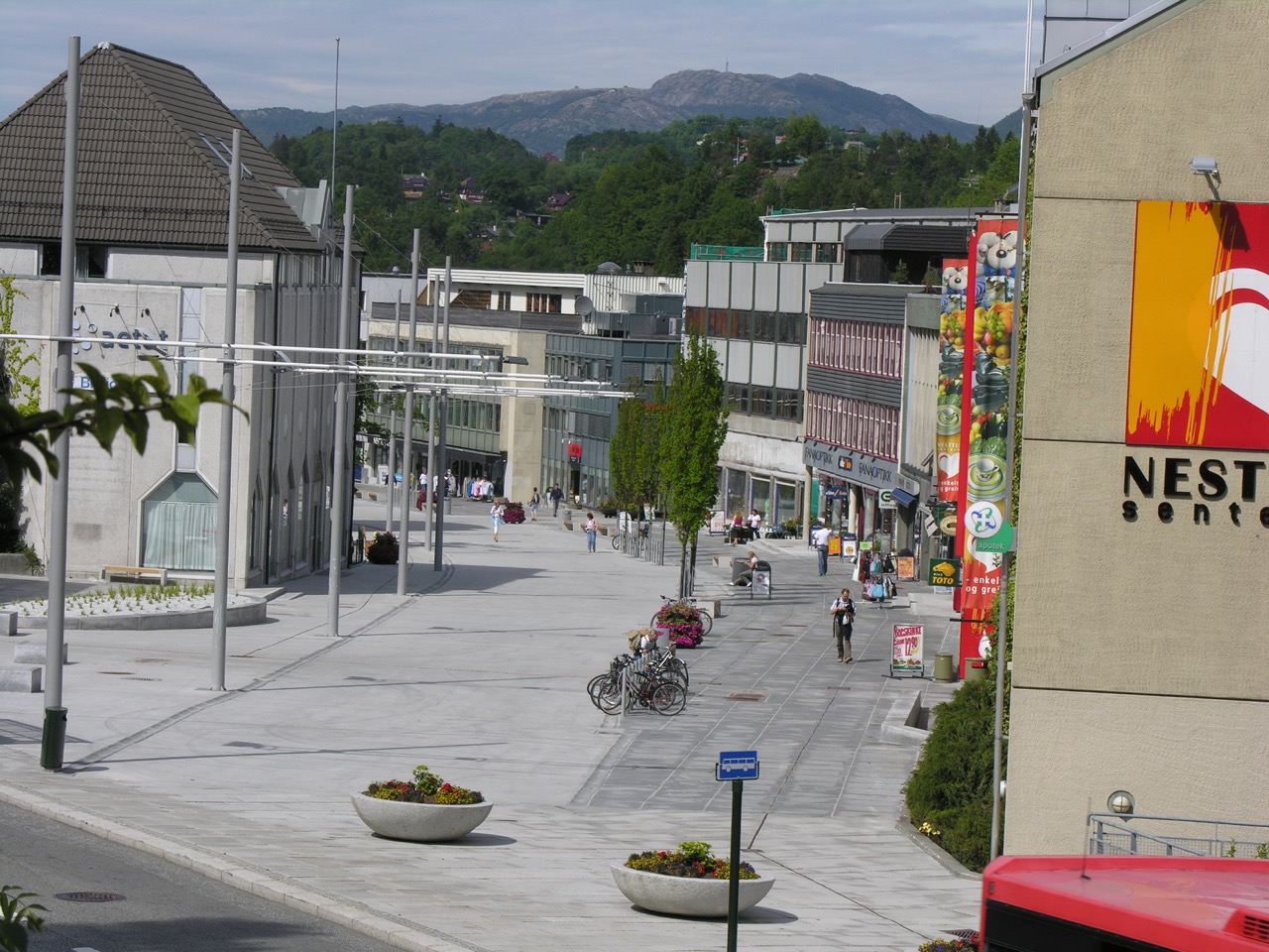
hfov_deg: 18.9
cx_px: 634
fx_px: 3813
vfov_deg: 14.2
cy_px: 476
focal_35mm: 104
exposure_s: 1/250
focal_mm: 26.5
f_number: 7.4
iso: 50
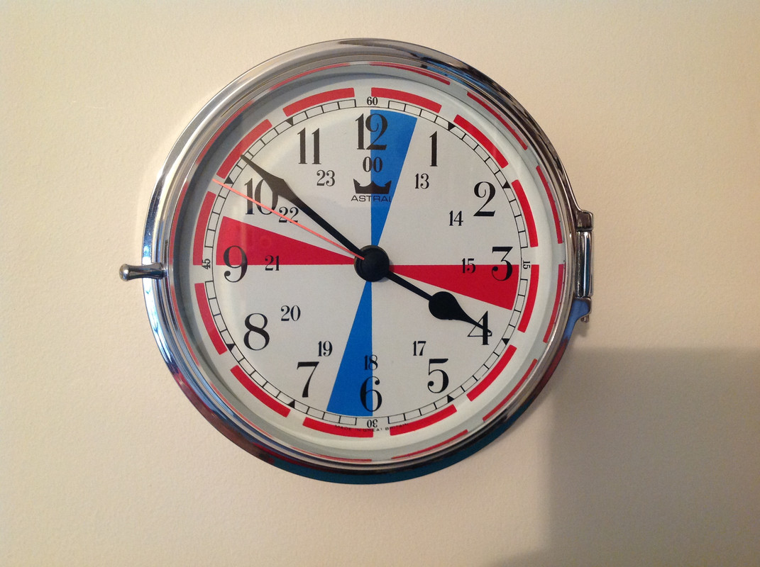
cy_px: 284
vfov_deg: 40.6
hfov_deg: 52.7
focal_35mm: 35
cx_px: 380
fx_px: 767
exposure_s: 1/15
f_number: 2.4
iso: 200
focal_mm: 4.28
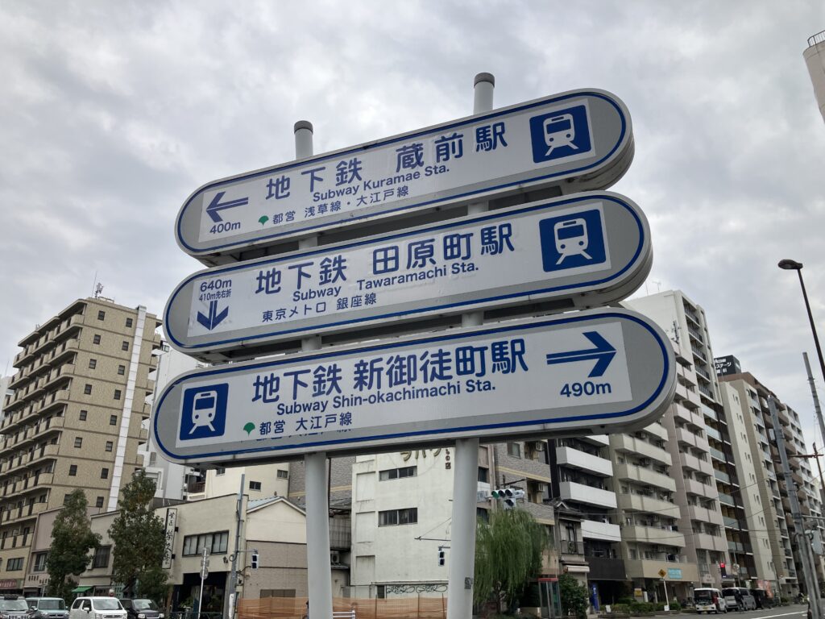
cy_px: 310
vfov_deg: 49.7
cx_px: 412
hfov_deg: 63.4
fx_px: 667
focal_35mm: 28
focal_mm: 3.99
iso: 32
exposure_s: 1/1517
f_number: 1.8
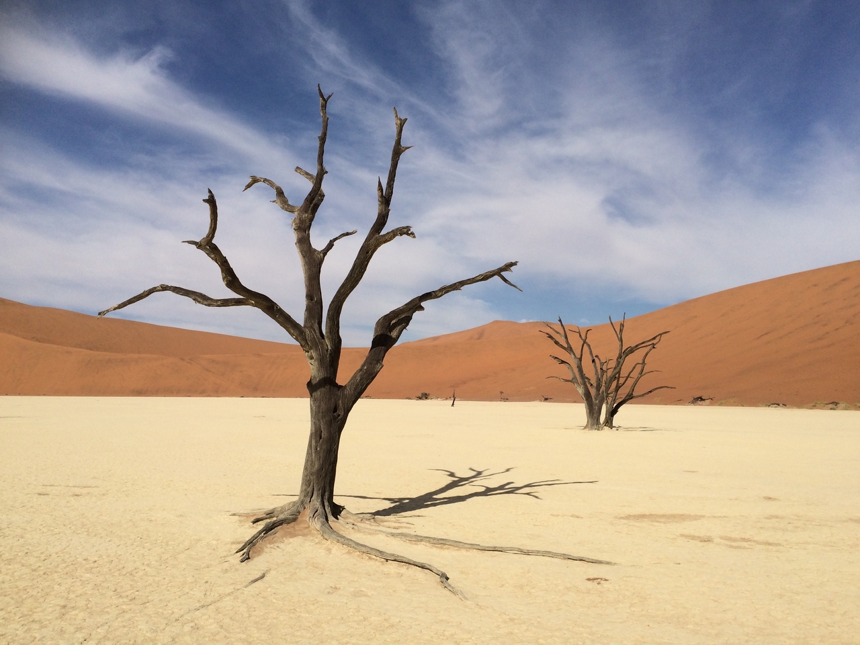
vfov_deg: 48.2
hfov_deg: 61.7
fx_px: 720
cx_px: 430
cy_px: 322
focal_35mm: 29
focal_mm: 4.15
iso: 32
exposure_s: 1/5128
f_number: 2.2
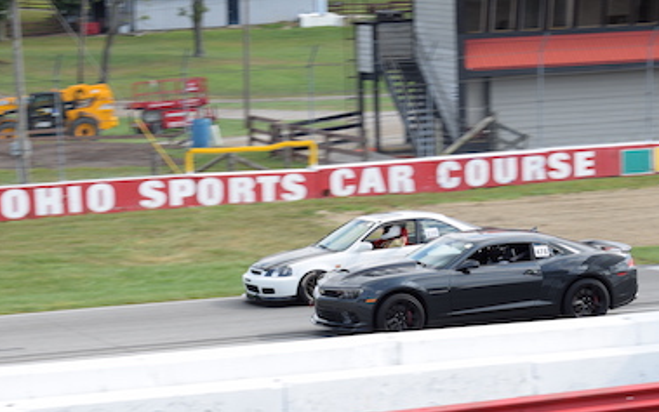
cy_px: 260
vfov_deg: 9.0
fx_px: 2605
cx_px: 367
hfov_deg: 14.4
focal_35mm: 145
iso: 160
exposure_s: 1/320
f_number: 6.3
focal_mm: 72
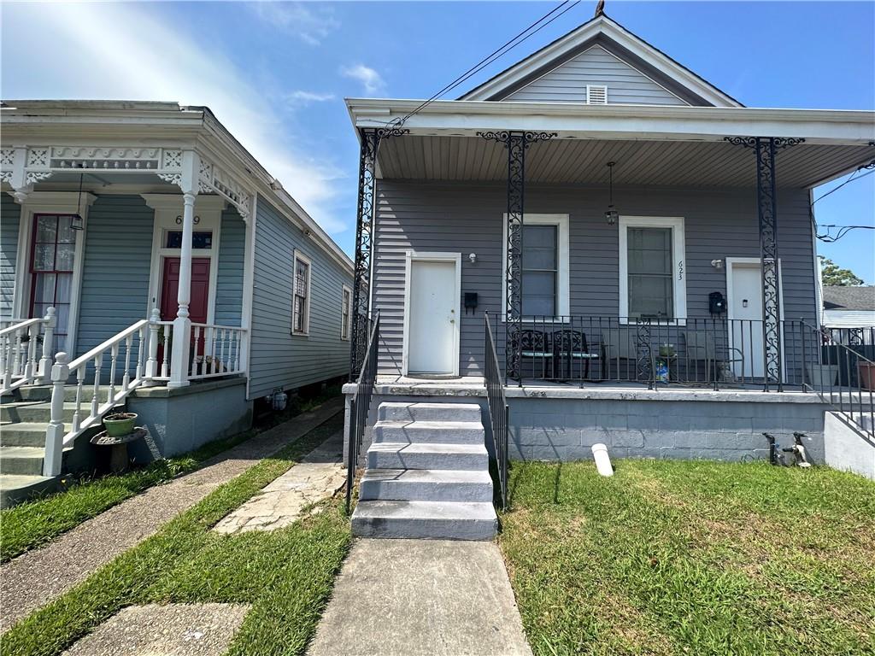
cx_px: 438
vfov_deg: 85.7
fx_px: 354
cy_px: 328
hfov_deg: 102.1
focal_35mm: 14
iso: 40
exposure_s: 1/1159
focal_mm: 2.22
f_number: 2.2
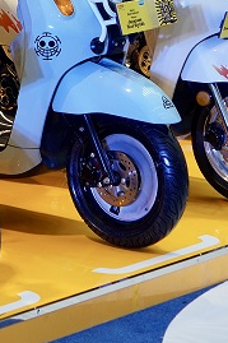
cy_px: -10
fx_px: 1671
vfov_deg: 11.6
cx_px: -69
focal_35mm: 176
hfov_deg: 7.7
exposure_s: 1/160
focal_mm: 35
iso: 500
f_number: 2.8
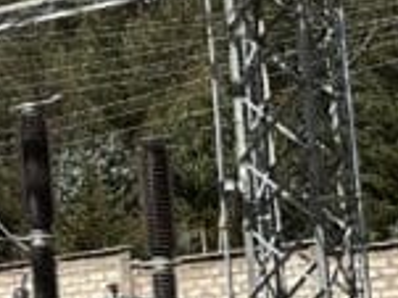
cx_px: -949
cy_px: 232
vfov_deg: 9.1
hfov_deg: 8.9
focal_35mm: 163
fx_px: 1873
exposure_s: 1/4348
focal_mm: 6.86
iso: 80
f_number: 1.78
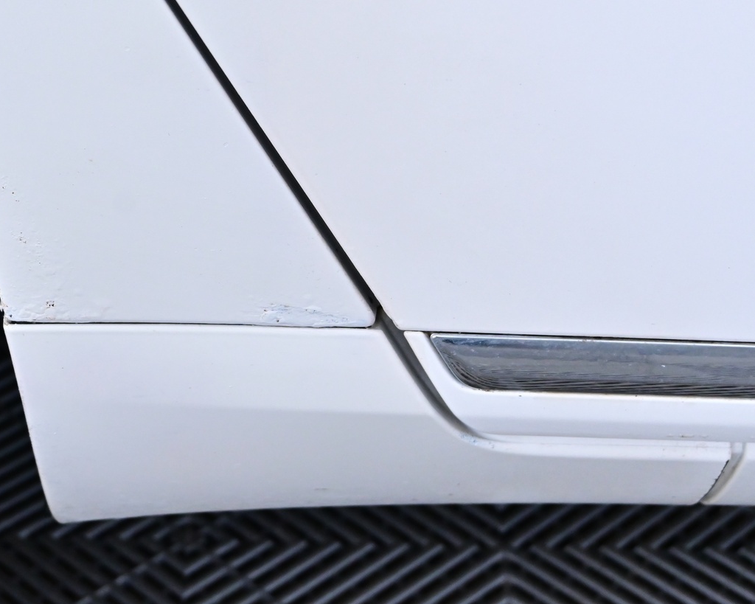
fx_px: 2139
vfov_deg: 16.1
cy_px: 280
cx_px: 189
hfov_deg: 19.9
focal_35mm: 96
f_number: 6
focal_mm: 43
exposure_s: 1/25
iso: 2000
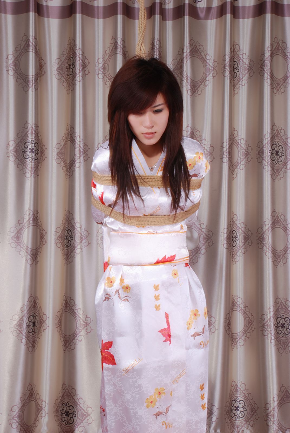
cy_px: 216
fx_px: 867
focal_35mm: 72
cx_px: 145
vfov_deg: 28.0
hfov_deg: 19.0
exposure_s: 1/8
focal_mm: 48
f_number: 8
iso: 100
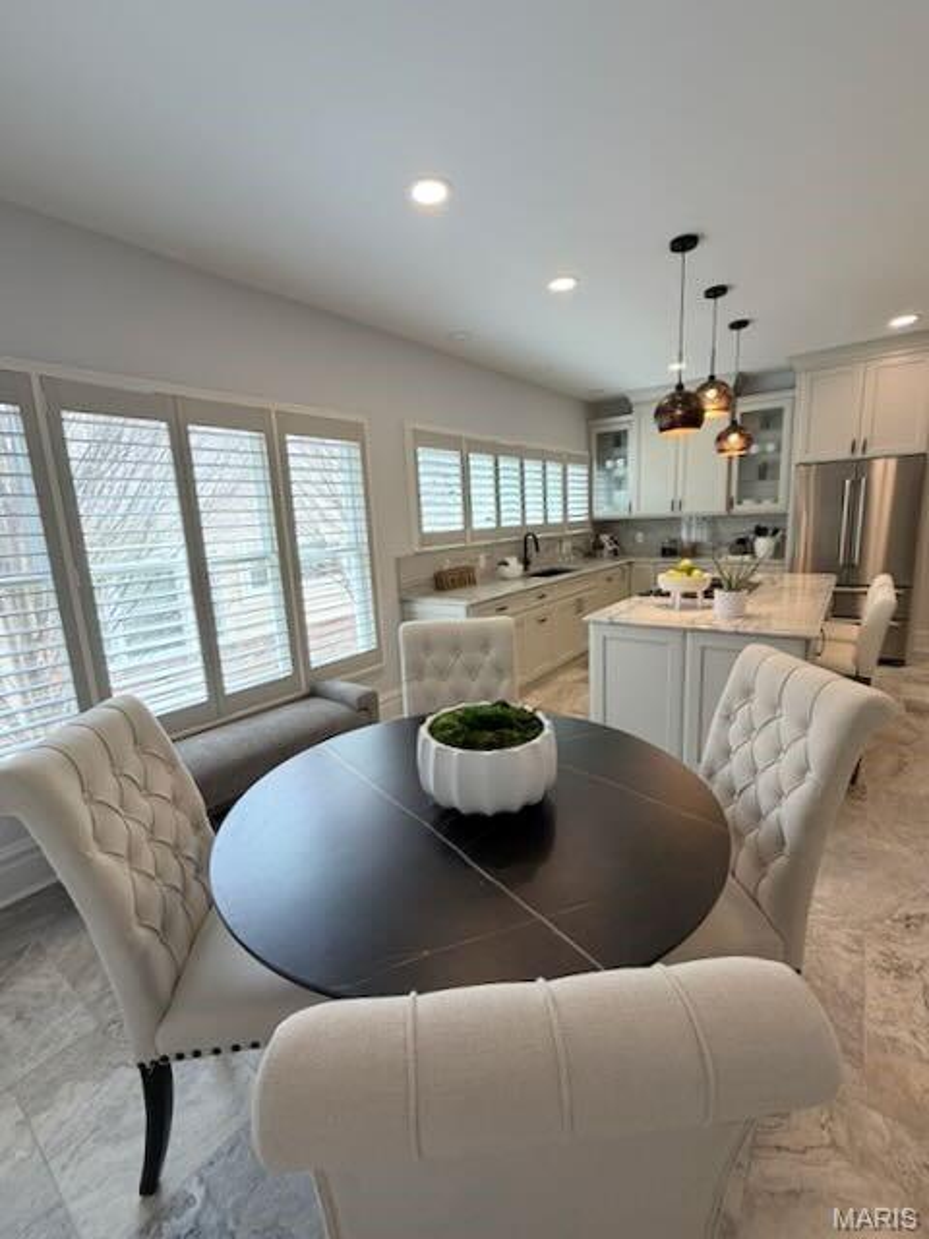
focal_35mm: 14
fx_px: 501
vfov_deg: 102.1
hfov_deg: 85.7
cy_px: 620
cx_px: 464
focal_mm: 2.22
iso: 160
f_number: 2.2
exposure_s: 1/120
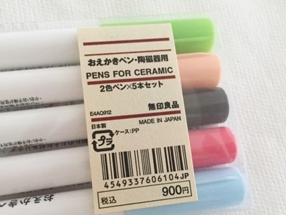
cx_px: 126
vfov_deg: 41.7
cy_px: 123
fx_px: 281
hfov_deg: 53.8
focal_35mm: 34
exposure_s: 1/15
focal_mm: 4.15
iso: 320
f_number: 2.2
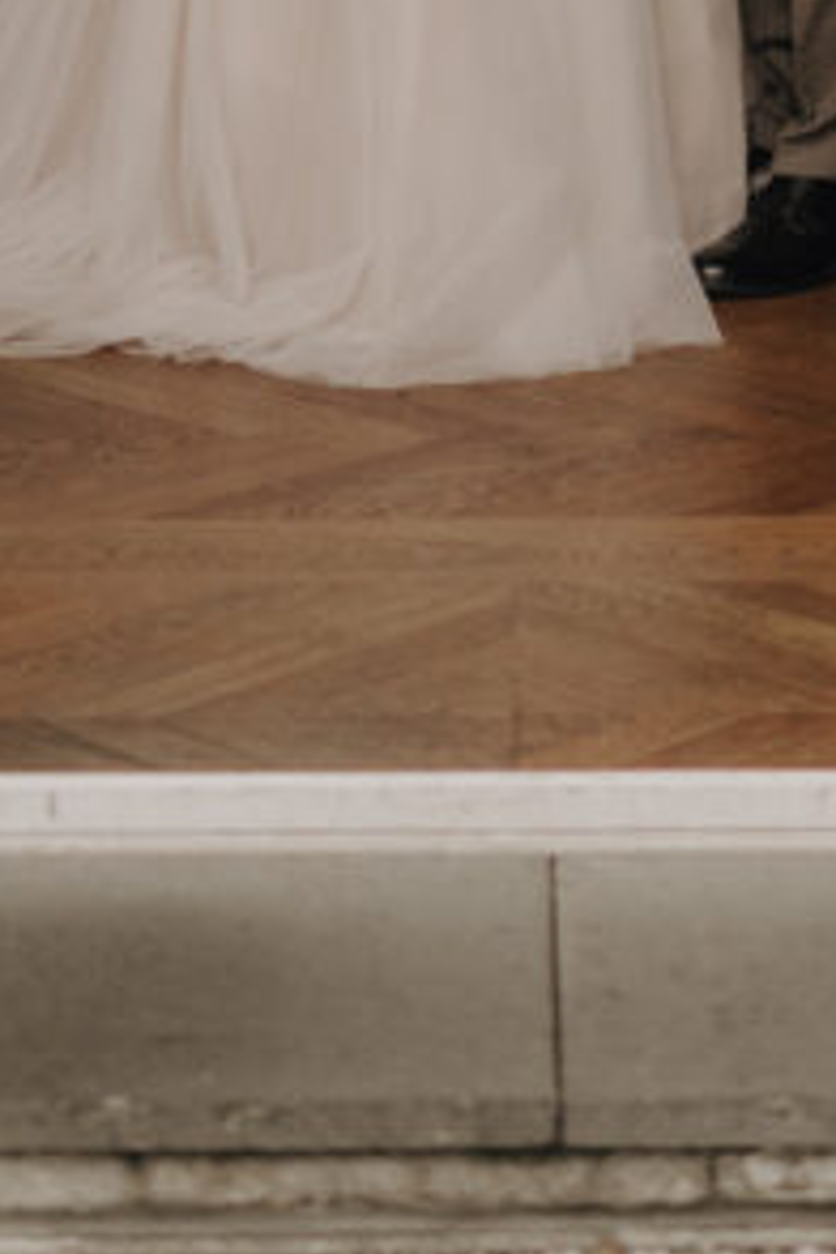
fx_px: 4981
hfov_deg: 9.6
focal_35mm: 143
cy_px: -1164
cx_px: 499
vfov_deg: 12.7
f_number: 1.4
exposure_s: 1/500
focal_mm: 35
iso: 100
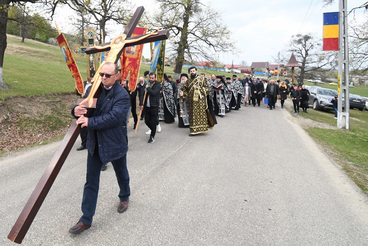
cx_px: 184
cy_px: 123
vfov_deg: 77.3
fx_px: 153
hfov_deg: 100.4
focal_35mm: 15
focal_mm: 10
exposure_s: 1/800
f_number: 5.6
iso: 800
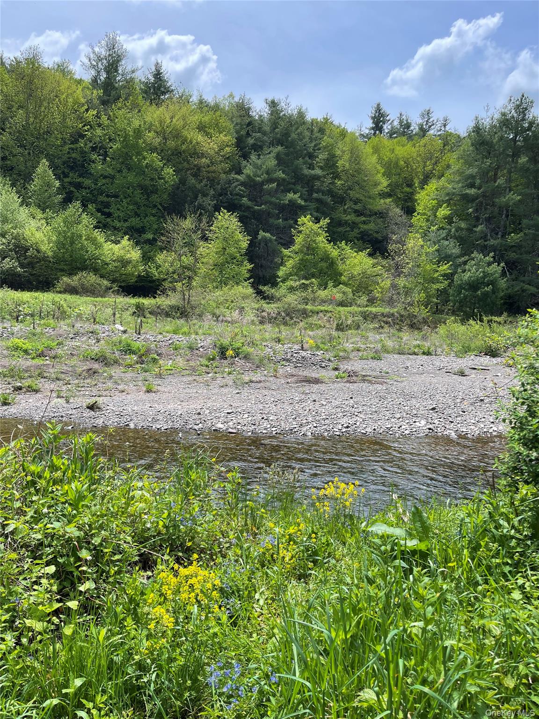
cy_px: 360
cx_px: 270
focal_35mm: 25
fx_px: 519
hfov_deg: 54.9
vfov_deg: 69.4
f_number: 1.6
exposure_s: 1/1821
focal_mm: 5.1
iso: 32
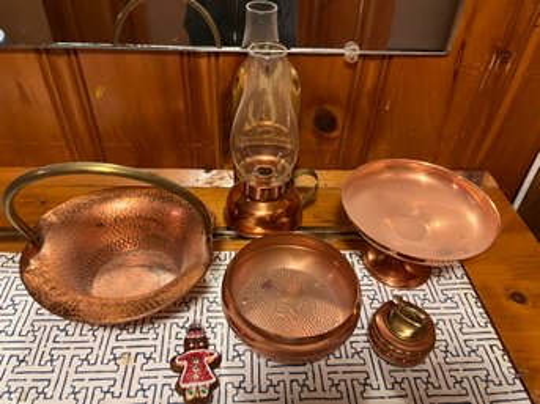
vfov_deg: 53.0
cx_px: 270
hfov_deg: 67.3
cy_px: 202
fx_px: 405
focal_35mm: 26
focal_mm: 5.1
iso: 500
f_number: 1.6
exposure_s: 1/40
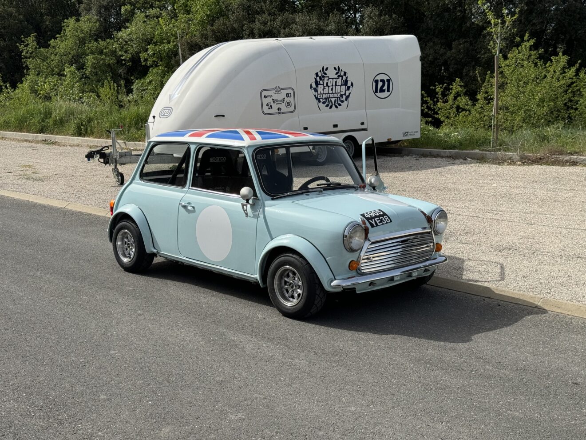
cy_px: 220
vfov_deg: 30.3
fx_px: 813
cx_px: 293
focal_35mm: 48
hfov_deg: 39.7
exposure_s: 1/4975
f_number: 1.78
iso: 64
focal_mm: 6.76
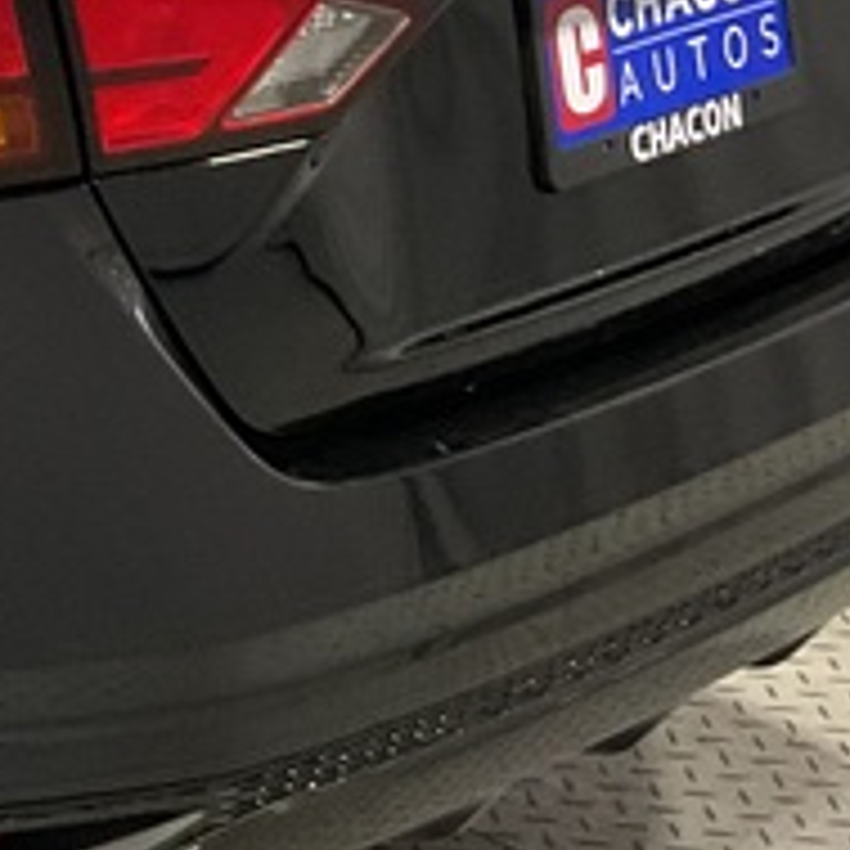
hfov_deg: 12.0
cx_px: -823
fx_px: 3612
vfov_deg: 13.3
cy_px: 130
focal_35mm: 130
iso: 80
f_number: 1.8
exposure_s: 1/50
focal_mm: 3
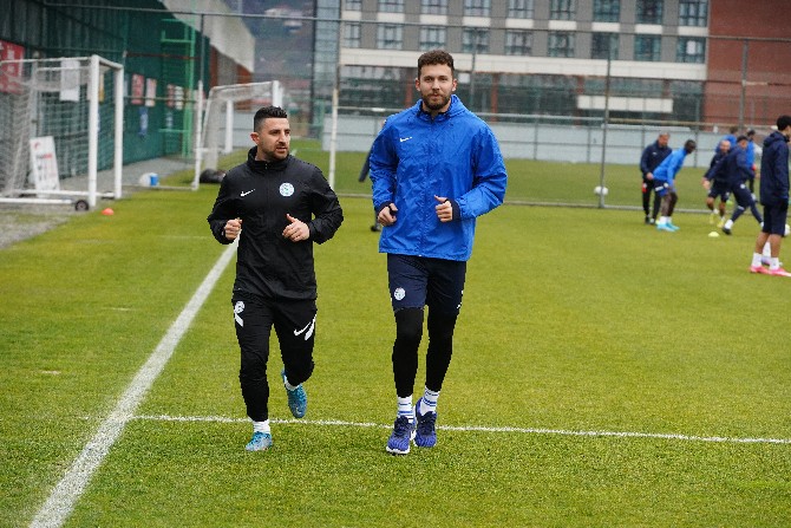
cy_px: 264
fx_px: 3186
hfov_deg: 14.2
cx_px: 396
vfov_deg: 9.5
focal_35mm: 145
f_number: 5.6
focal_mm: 145
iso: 5000
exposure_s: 1/5000
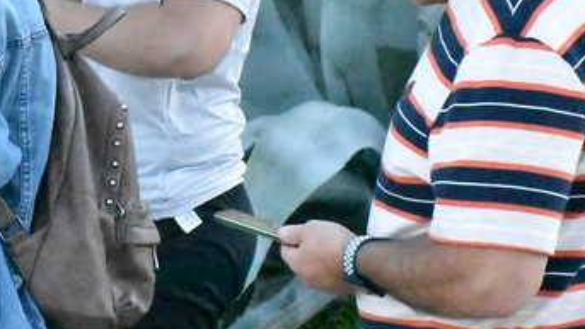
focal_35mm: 309
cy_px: 140
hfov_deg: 6.9
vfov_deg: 3.9
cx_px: -126
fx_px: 4799
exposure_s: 1/2000
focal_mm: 75
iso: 25600
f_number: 11
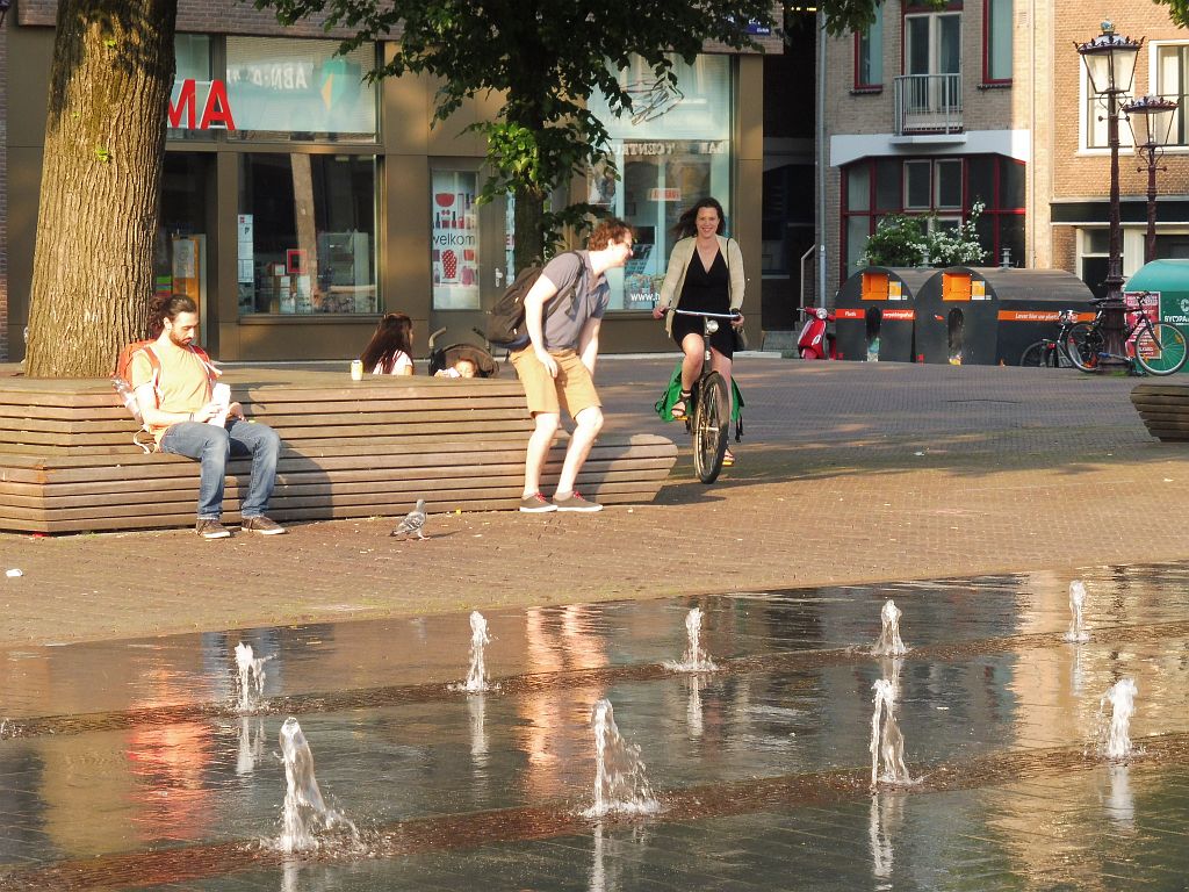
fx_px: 4431
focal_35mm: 129
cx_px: 594
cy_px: 446
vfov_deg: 11.5
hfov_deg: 15.3
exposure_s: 1/100
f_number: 6.3
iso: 125
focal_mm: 23.1
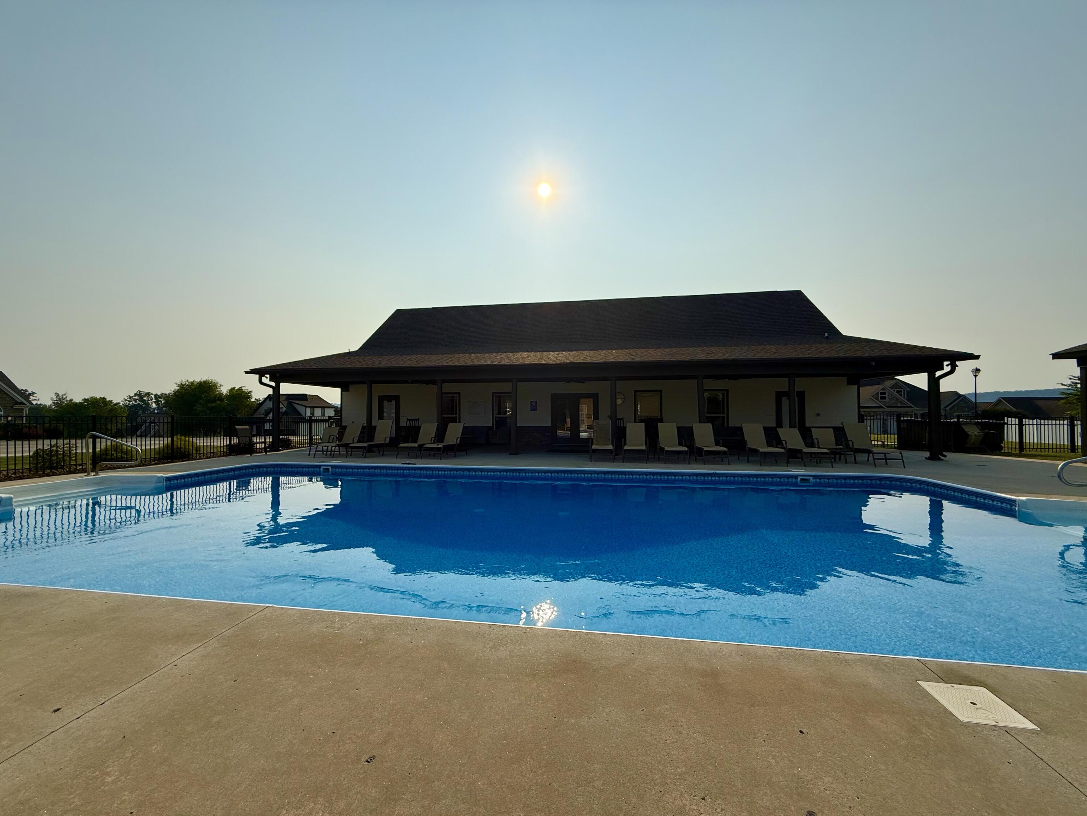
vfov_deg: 85.7
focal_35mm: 14
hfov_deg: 102.1
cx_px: 544
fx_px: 440
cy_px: 408
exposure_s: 1/6173
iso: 80
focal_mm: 2.22
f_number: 2.2
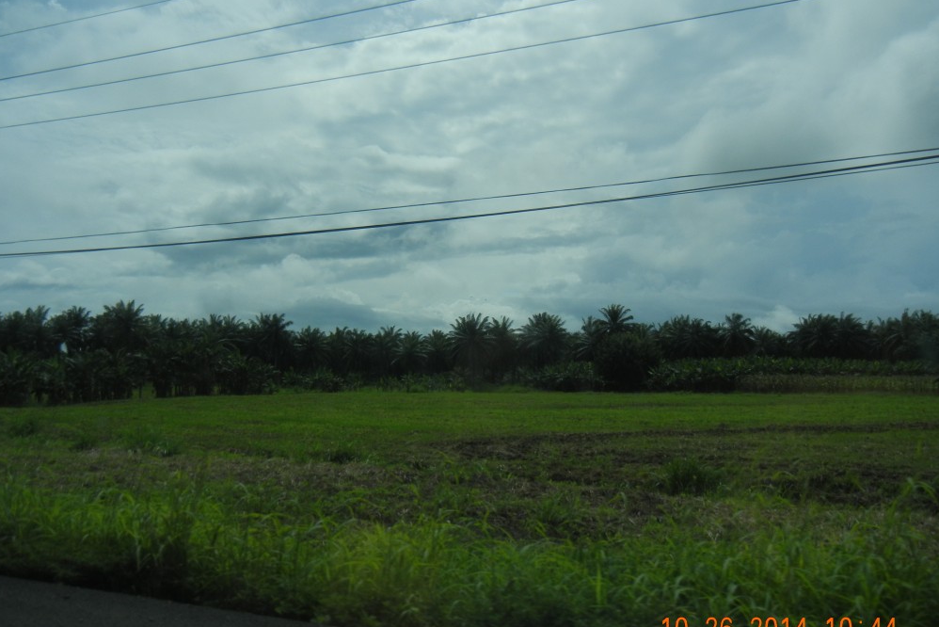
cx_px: 474
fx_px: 835
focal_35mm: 32
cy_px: 343
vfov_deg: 41.1
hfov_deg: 58.7
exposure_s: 1/1420
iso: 160
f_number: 7
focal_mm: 5.4
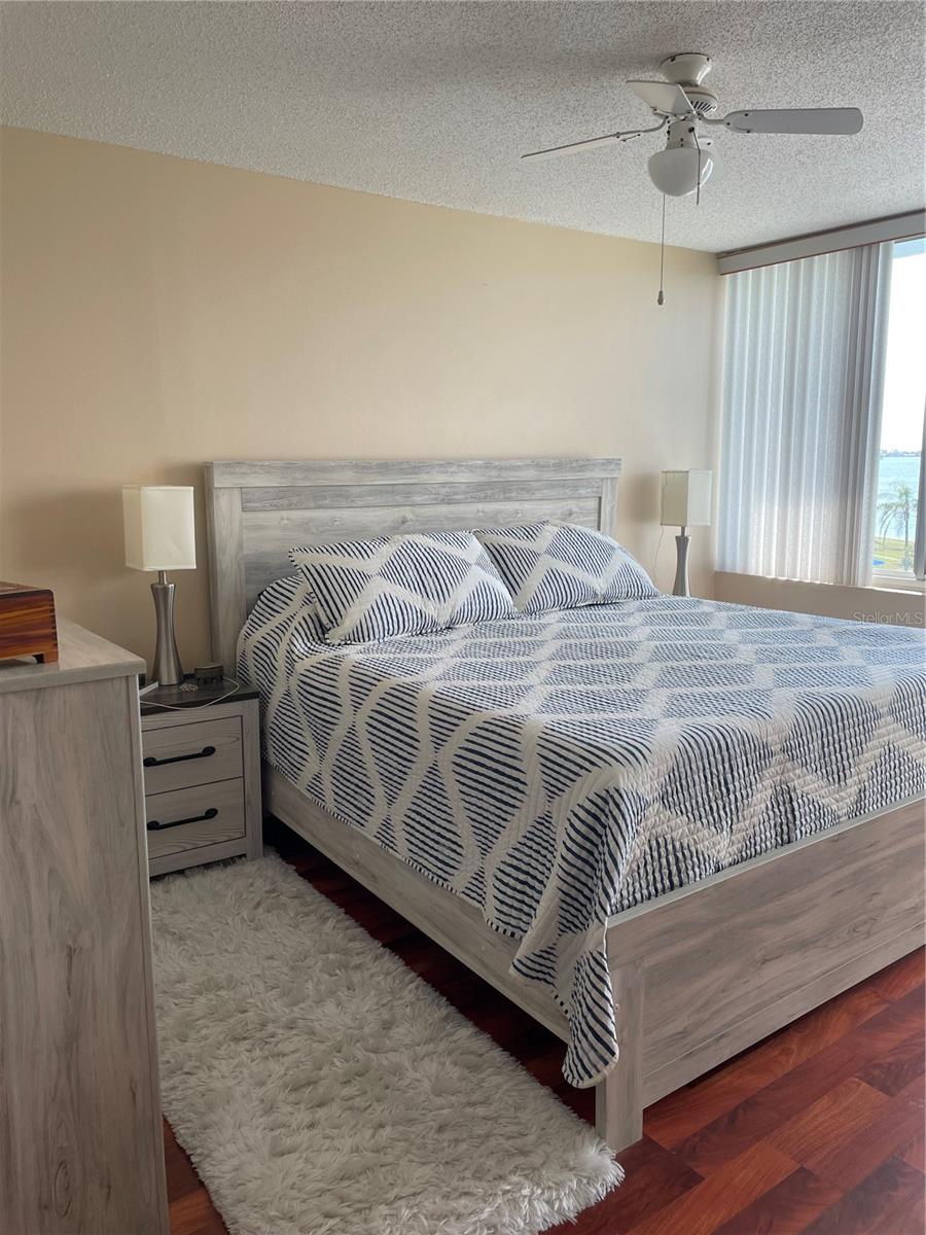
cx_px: 463
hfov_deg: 53.1
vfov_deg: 67.3
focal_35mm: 26
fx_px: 927
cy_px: 618
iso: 32
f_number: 1.6
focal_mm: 4.2
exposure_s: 1/190
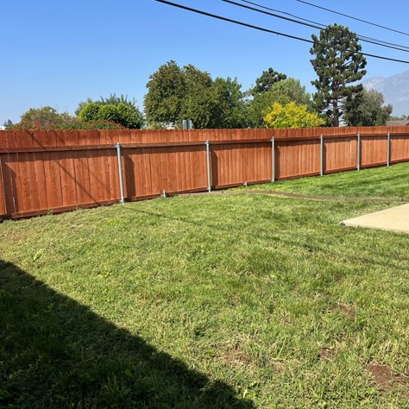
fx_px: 414
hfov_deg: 52.3
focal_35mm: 31
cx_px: 241
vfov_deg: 52.5
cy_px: 205
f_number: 1.5
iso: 50
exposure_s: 1/2994
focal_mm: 5.7
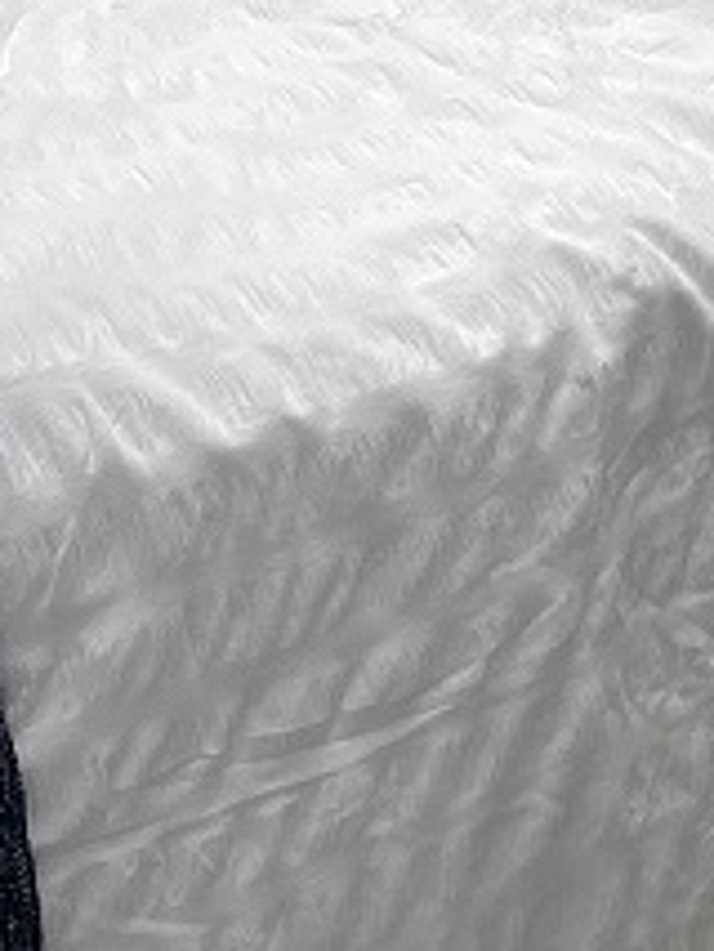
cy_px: -500
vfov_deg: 14.8
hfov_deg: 10.9
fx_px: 3379
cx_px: 1482
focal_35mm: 123
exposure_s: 1/299
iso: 32
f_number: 1.8
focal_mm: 4.25
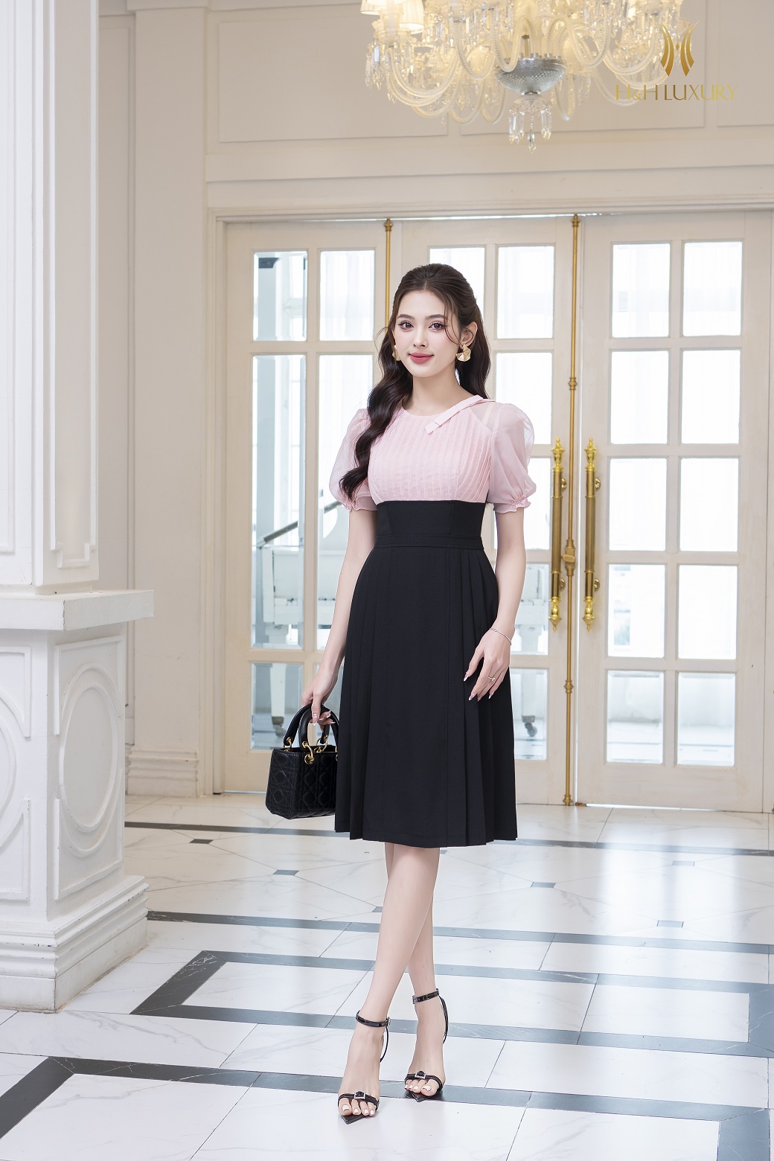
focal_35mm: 52
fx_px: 1677
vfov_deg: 38.2
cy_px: 580
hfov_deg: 26.0
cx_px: 387
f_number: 4
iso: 250
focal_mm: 35
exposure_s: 1/160
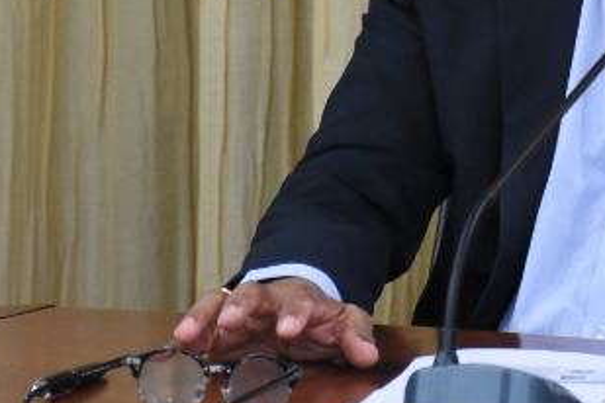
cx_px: 605
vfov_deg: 2.9
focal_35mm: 474
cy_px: -56
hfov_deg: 4.3
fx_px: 7965
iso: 4000
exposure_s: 1/60
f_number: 5.6
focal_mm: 122
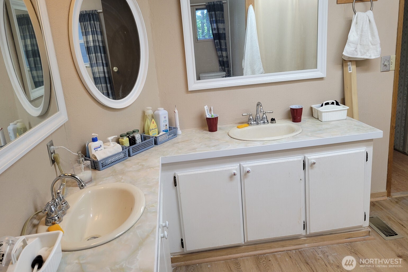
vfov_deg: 46.2
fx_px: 317
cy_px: 115
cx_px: 199
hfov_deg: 65.5
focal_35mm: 28
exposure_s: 1/120
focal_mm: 5.4
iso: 200
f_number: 1.8
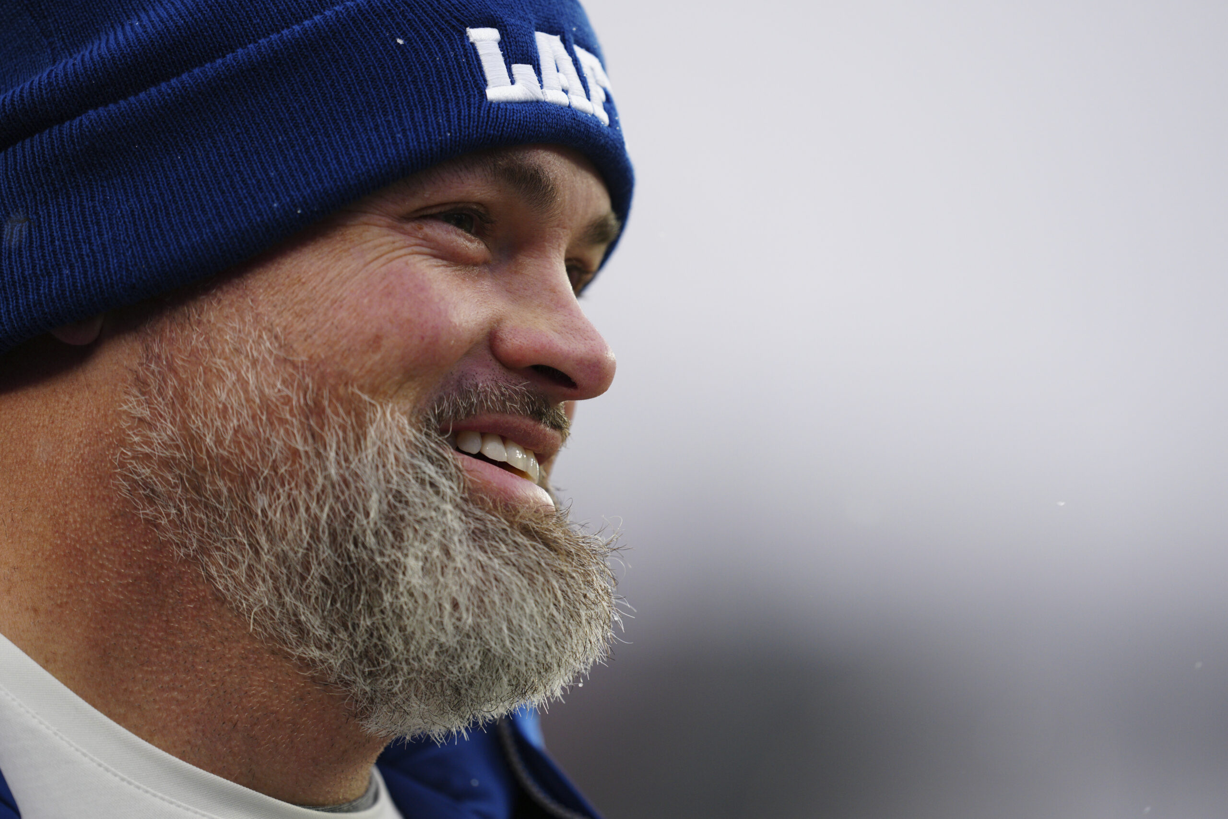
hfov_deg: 5.2
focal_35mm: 400
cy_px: 410
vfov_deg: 3.4
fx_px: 13644
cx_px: 614
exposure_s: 1/2000
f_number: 2.8
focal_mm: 400
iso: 1250
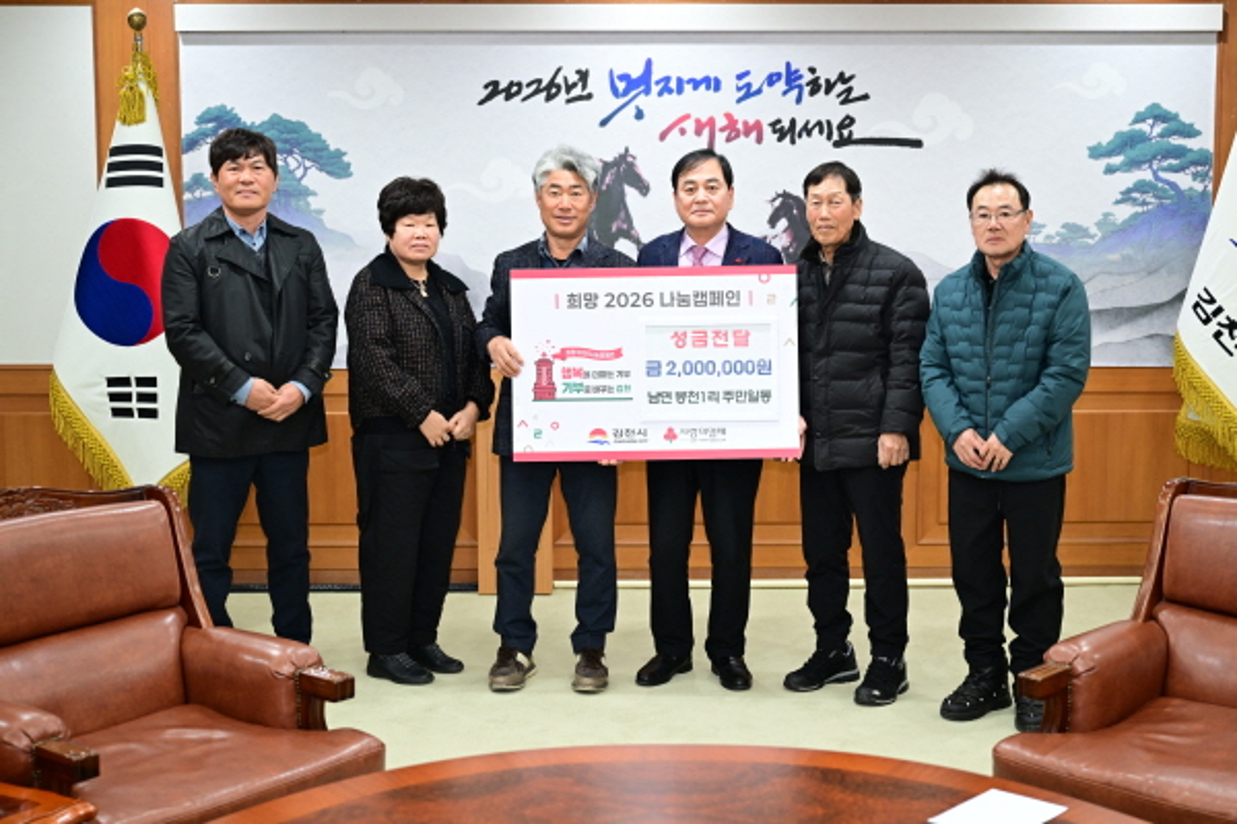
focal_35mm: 43
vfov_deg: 31.2
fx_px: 1477
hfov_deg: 45.4
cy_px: 412
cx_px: 618
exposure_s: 1/100
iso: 1000
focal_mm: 43
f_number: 3.2
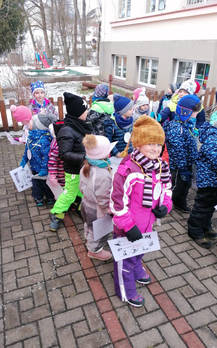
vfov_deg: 64.6
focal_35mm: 29
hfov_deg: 43.1
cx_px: 95
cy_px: 172
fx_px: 274
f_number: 1.8
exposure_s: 1/100
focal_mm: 4.75
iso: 64
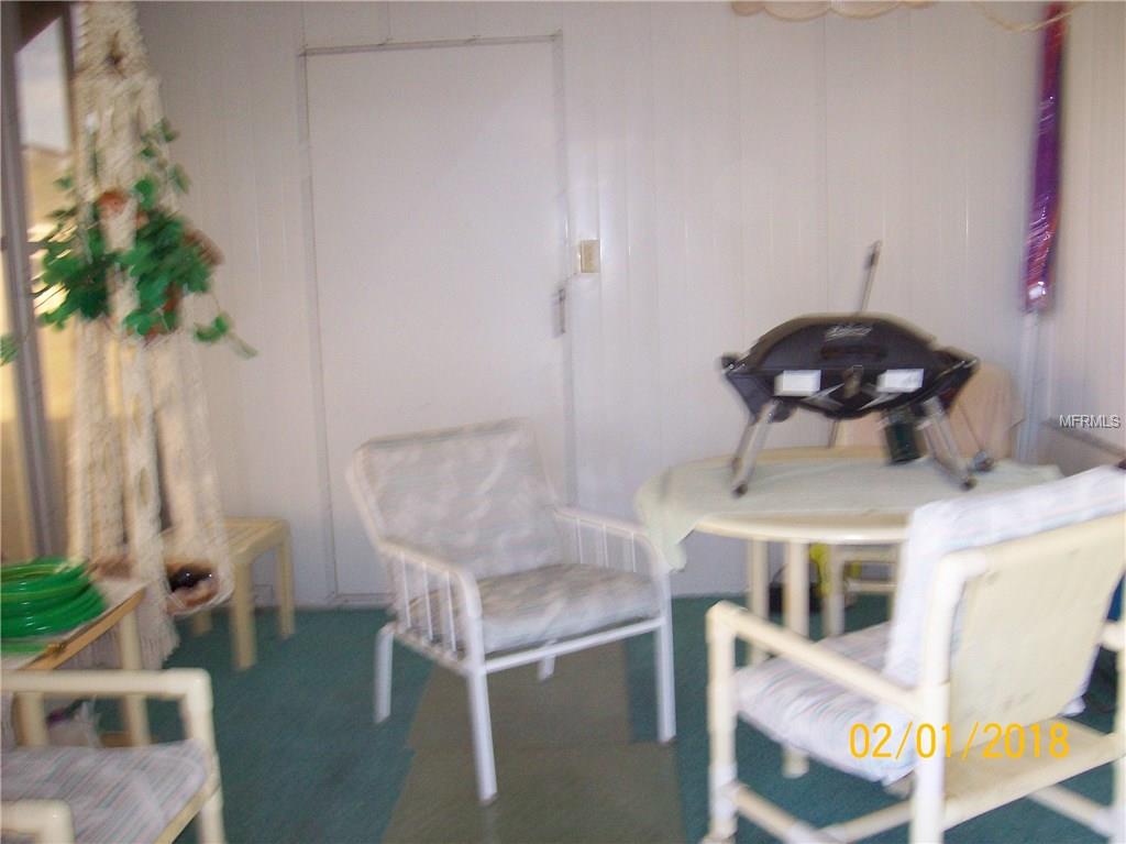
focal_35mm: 36
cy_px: 422
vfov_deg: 39.6
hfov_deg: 51.4
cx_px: 563
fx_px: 1170
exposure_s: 1/64
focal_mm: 6
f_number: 2.7
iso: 140
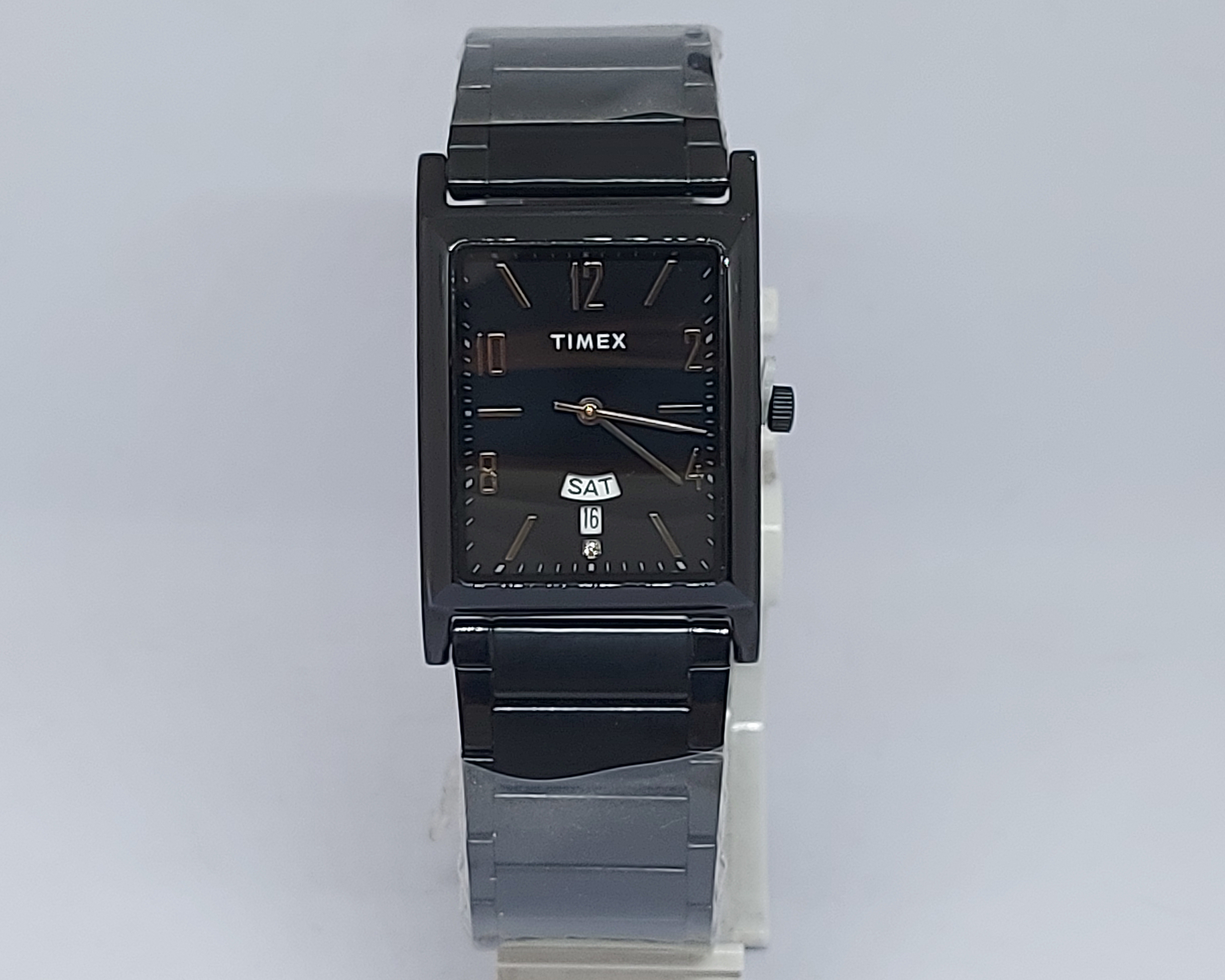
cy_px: 483
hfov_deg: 66.0
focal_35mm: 26
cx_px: 605
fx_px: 943
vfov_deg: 54.9
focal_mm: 5.23
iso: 64
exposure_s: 1/50
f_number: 1.8
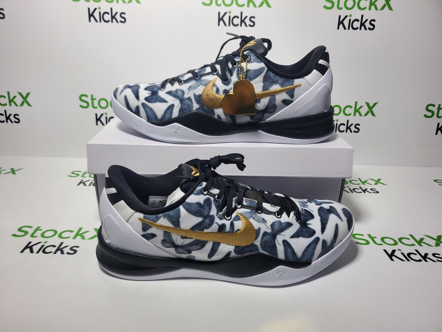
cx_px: 221
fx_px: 332
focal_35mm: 26
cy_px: 166
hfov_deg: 67.3
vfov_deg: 53.1
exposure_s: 1/528
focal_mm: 4.3
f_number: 1.5
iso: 50
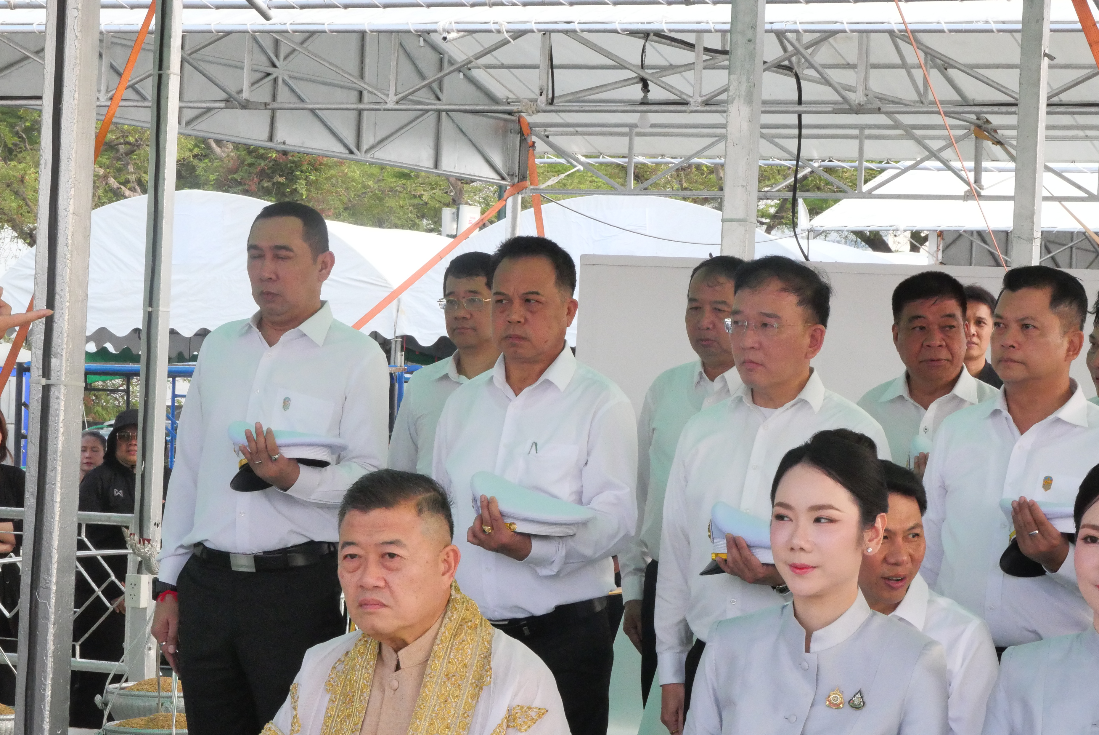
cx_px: 550
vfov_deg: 12.0
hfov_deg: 17.9
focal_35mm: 114
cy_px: 368
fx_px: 3482
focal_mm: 55
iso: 4000
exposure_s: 1/250
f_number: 16
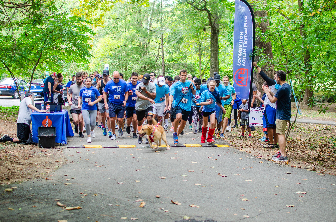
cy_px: 111
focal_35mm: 52
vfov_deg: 25.6
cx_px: 168
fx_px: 489
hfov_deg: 37.9
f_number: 2.5
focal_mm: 35
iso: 100
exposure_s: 1/100
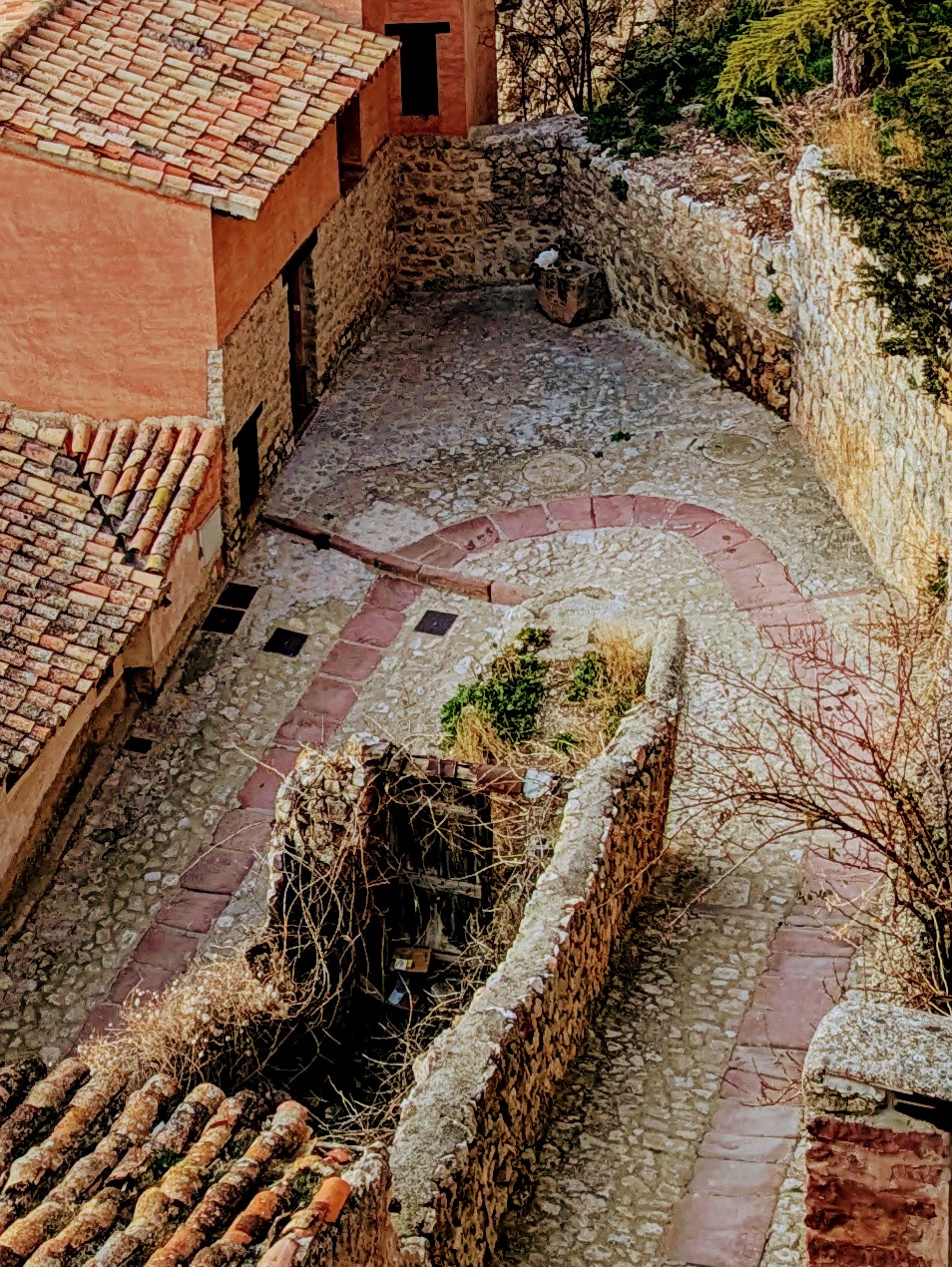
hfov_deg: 16.1
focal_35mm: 91
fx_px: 3334
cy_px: -151
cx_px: 193
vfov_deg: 20.5
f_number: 1.89
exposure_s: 1/551
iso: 43
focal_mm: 5.43
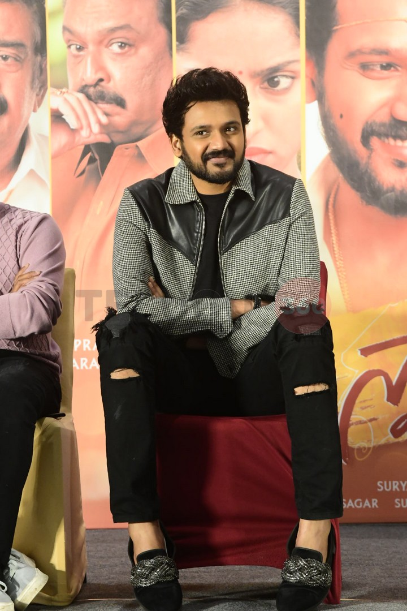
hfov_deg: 8.7
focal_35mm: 157
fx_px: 2662
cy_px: 306
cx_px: 204
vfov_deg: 13.1
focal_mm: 105
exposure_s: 1/125
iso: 4000
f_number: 6.3
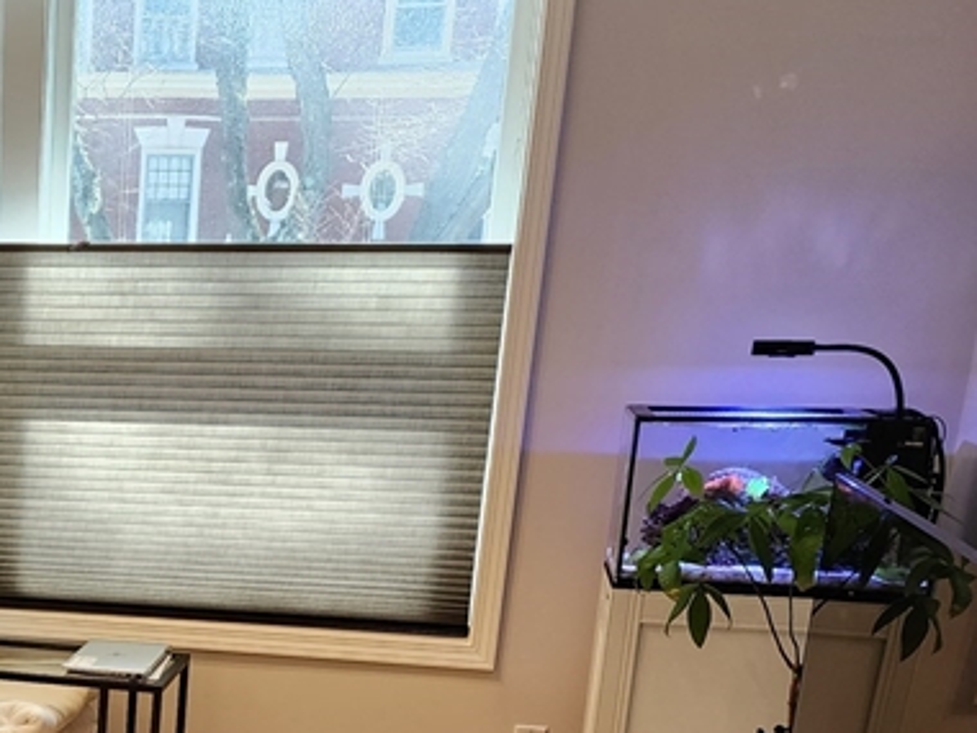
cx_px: -154
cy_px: 792
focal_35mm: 62
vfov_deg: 22.4
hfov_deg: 27.8
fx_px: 1750
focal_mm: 6.4
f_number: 1.8
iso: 100
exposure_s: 1/120
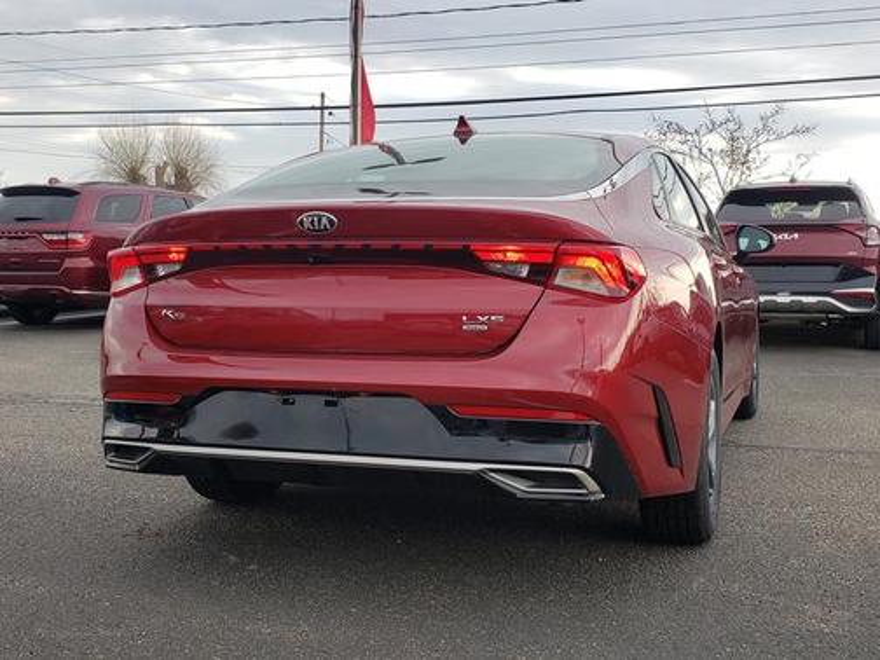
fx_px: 661
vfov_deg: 53.1
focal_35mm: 26
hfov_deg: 67.3
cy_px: 330
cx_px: 440
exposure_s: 1/120
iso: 64
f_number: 2.4
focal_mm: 4.3
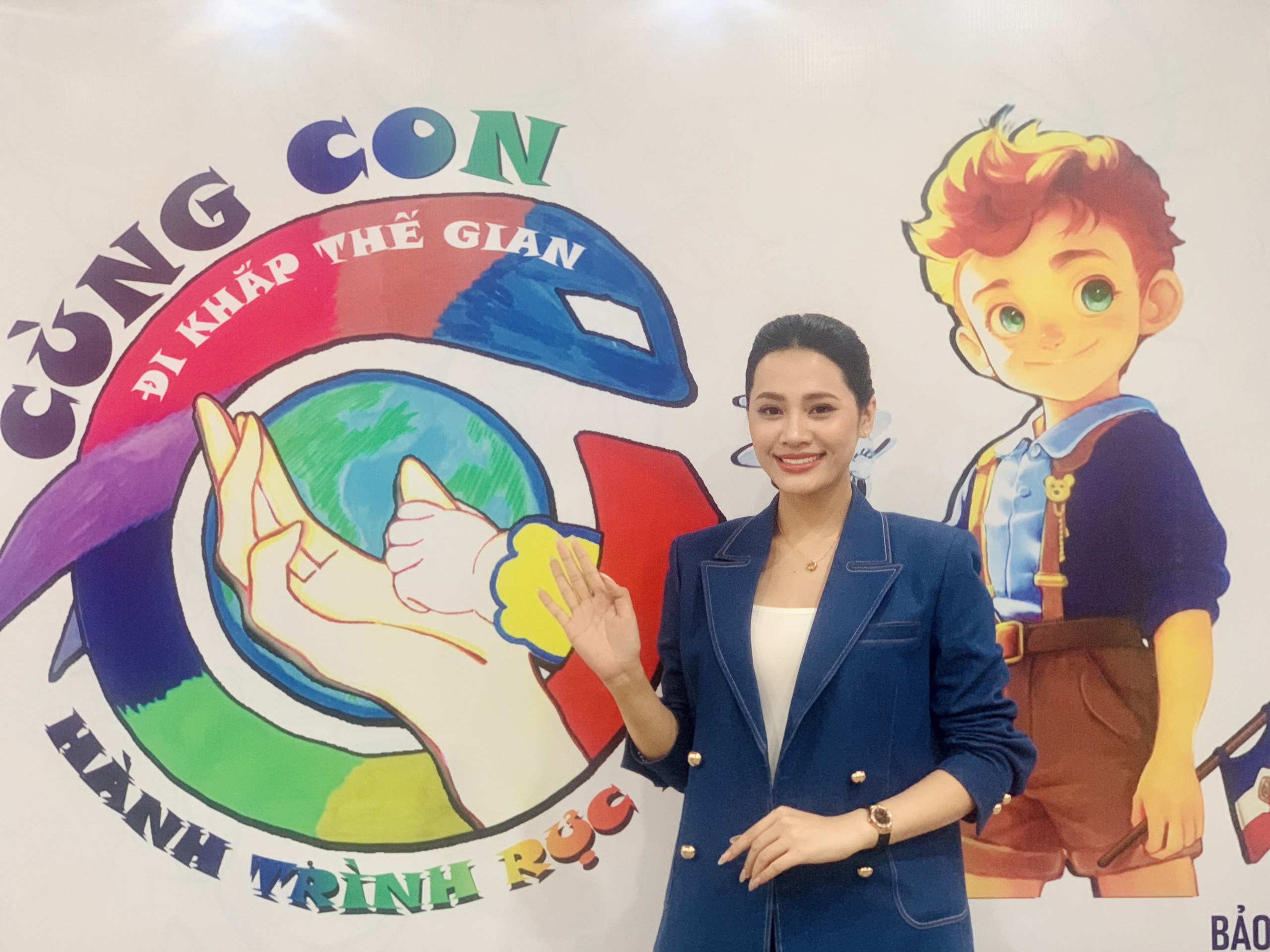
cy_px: 476
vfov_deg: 28.0
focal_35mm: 52
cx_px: 635
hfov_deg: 36.8
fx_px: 1908
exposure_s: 1/60
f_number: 2.4
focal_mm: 6
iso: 200
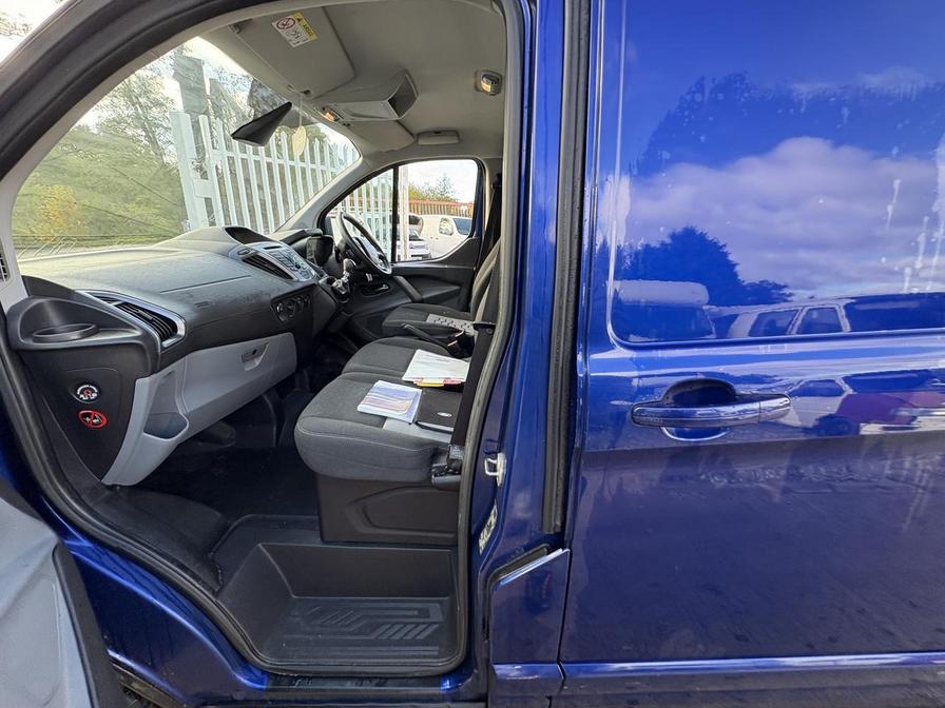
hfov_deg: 102.1
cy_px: 354
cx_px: 472
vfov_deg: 85.7
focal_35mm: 14
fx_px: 382
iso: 125
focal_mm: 2.22
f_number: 2.2
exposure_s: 1/99
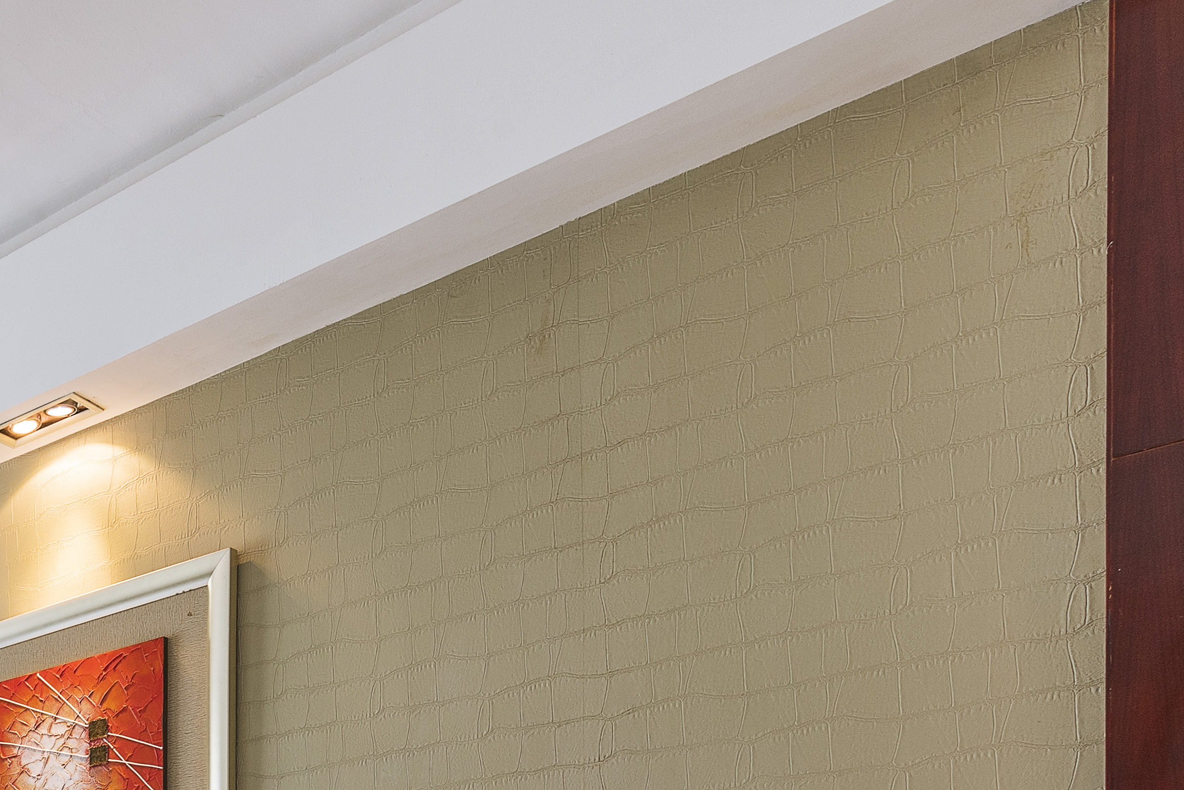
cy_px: 1161
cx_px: -457
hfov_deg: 31.6
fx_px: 1382
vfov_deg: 25.0
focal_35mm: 42
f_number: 11
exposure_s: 1/2.5
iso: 100
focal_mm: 14
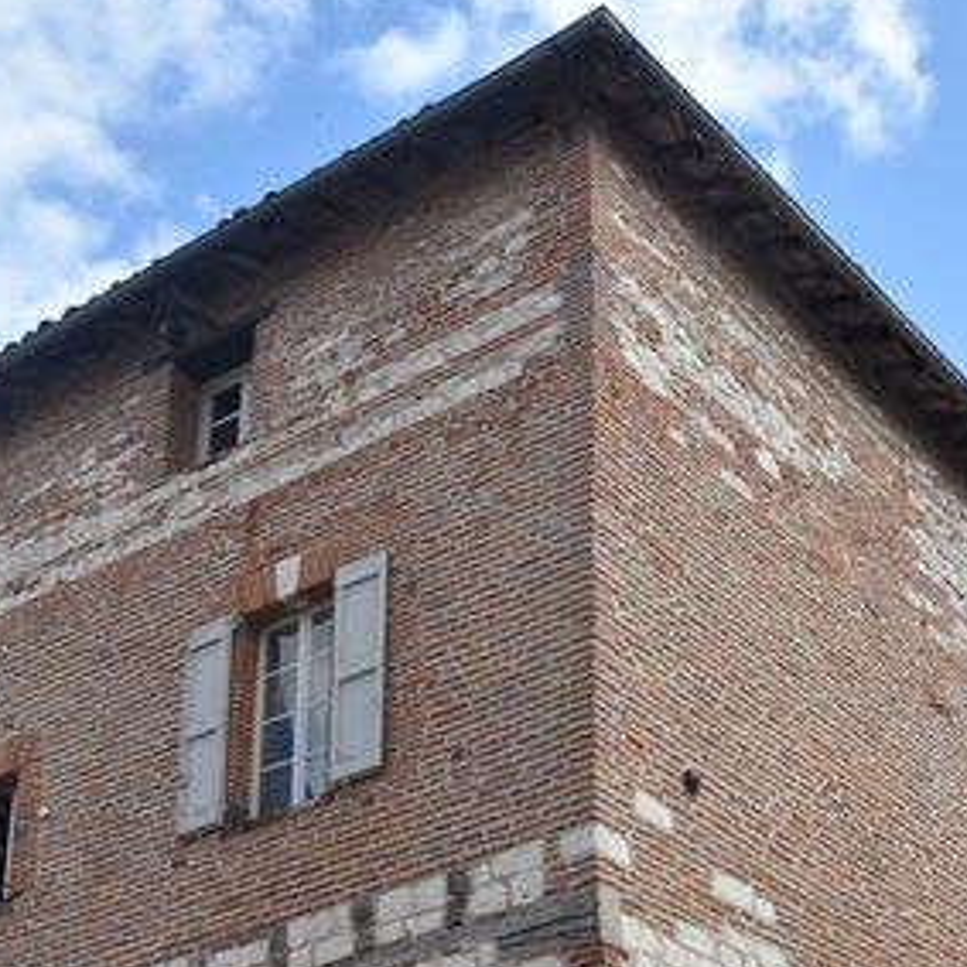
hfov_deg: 27.3
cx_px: 480
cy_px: 1117
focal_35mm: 63
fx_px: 1991
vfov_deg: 25.0
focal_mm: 20
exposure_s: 1/320
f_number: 9
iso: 200
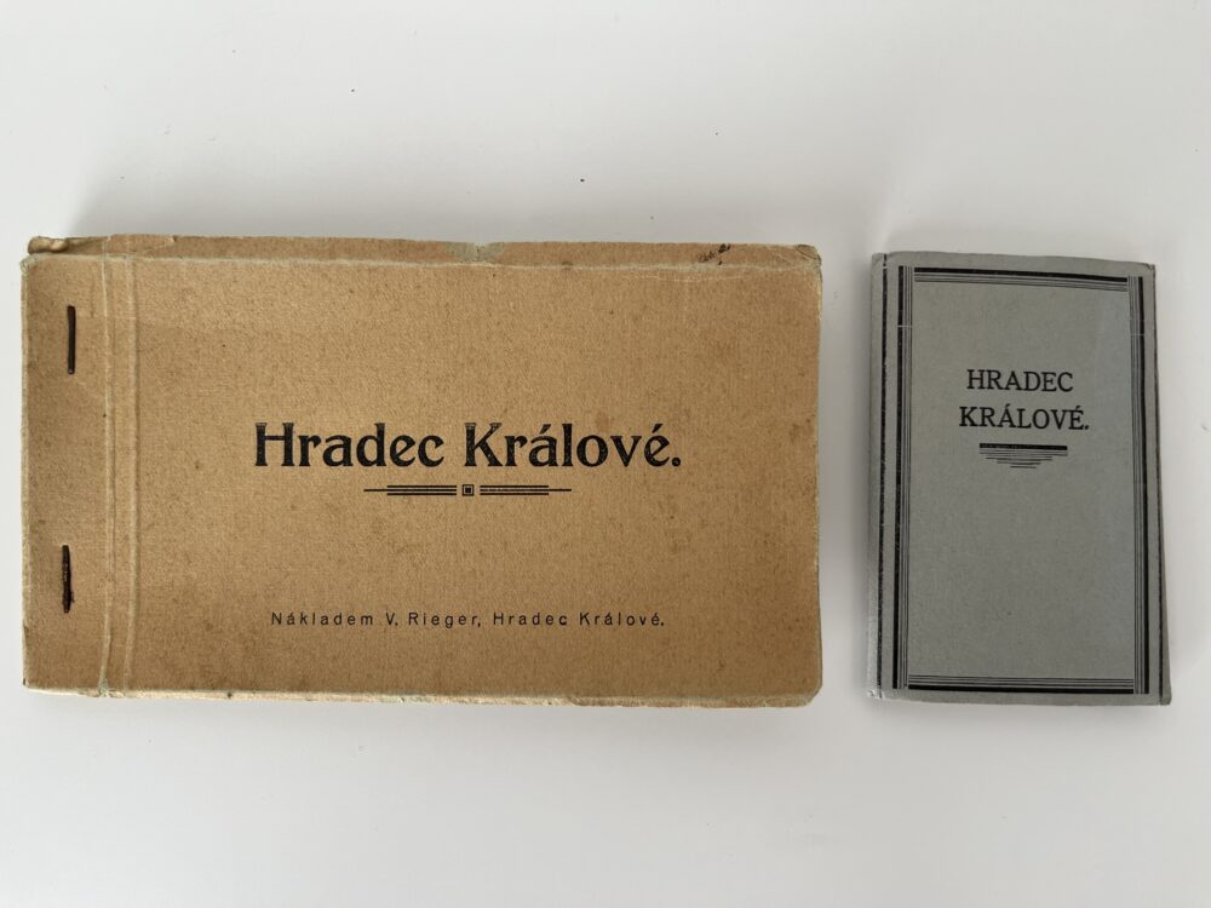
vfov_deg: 53.1
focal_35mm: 26
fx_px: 910
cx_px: 606
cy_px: 454
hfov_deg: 67.3
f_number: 1.6
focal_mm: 5.1
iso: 50
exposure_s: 1/122
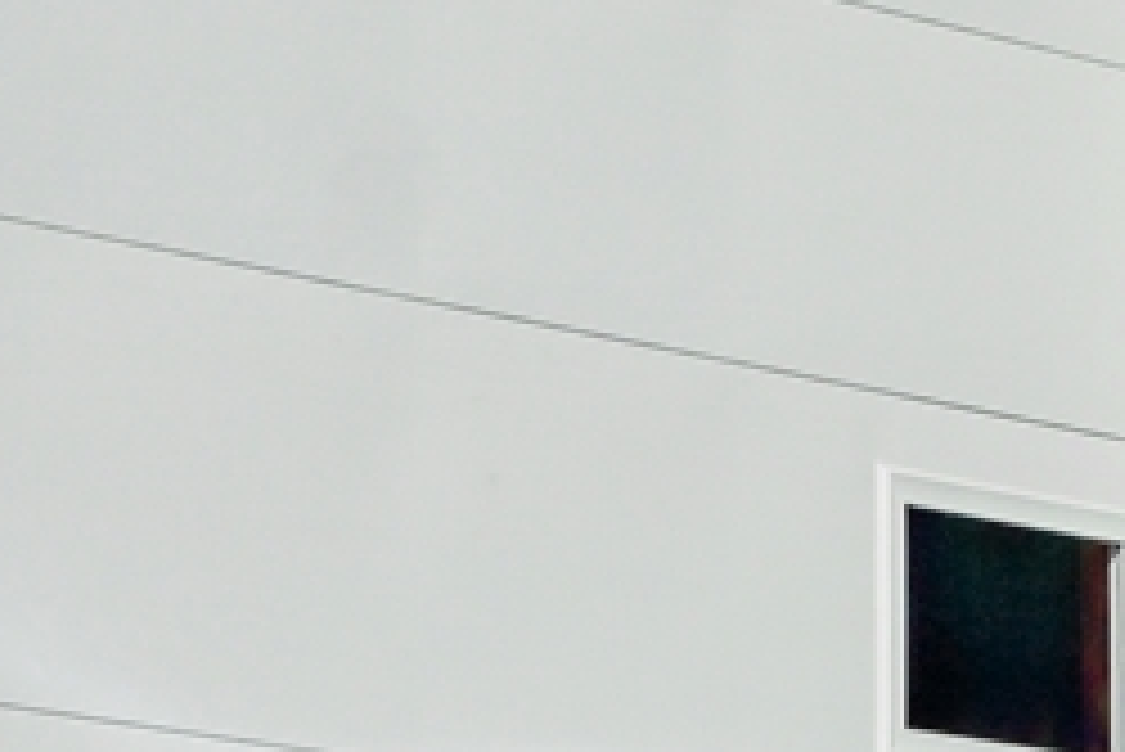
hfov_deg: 4.8
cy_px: 2251
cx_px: 2776
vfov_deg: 3.2
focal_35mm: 415
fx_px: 12976
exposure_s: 1/500
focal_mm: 54
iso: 100
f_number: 6.3
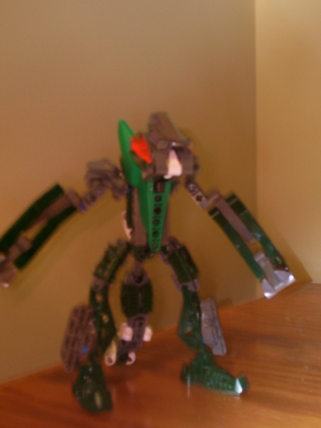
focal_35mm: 53
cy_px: 214
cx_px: 160
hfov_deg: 27.5
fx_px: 655
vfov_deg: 36.2
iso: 125
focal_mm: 8.6
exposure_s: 1/2
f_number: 3.4
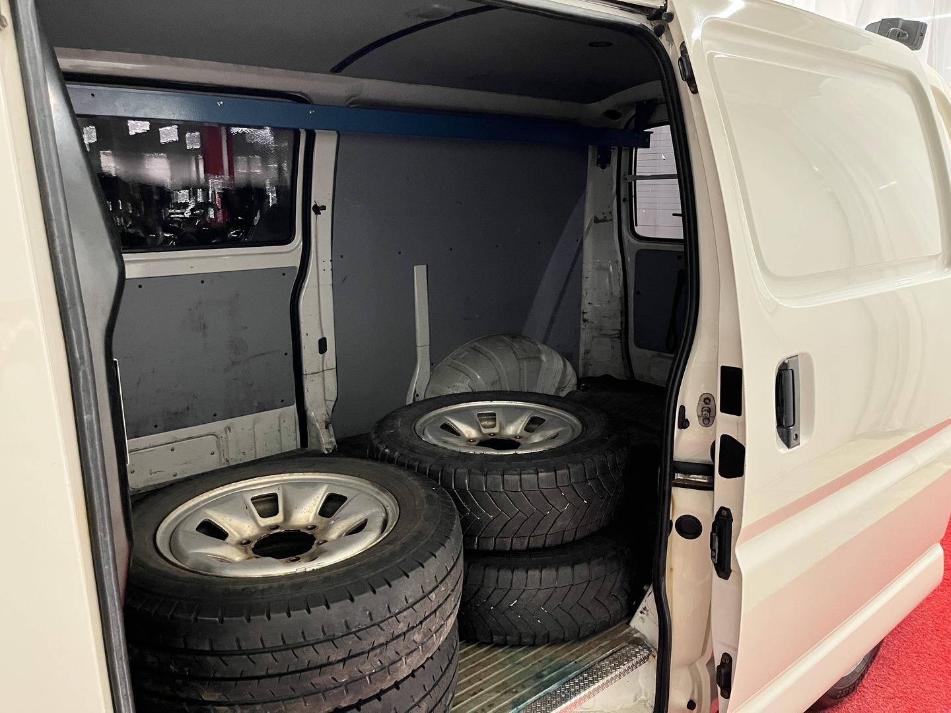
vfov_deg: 53.1
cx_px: 476
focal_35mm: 26
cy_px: 356
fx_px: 714
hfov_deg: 67.3
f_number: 1.6
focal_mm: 5.1
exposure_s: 1/60
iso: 500
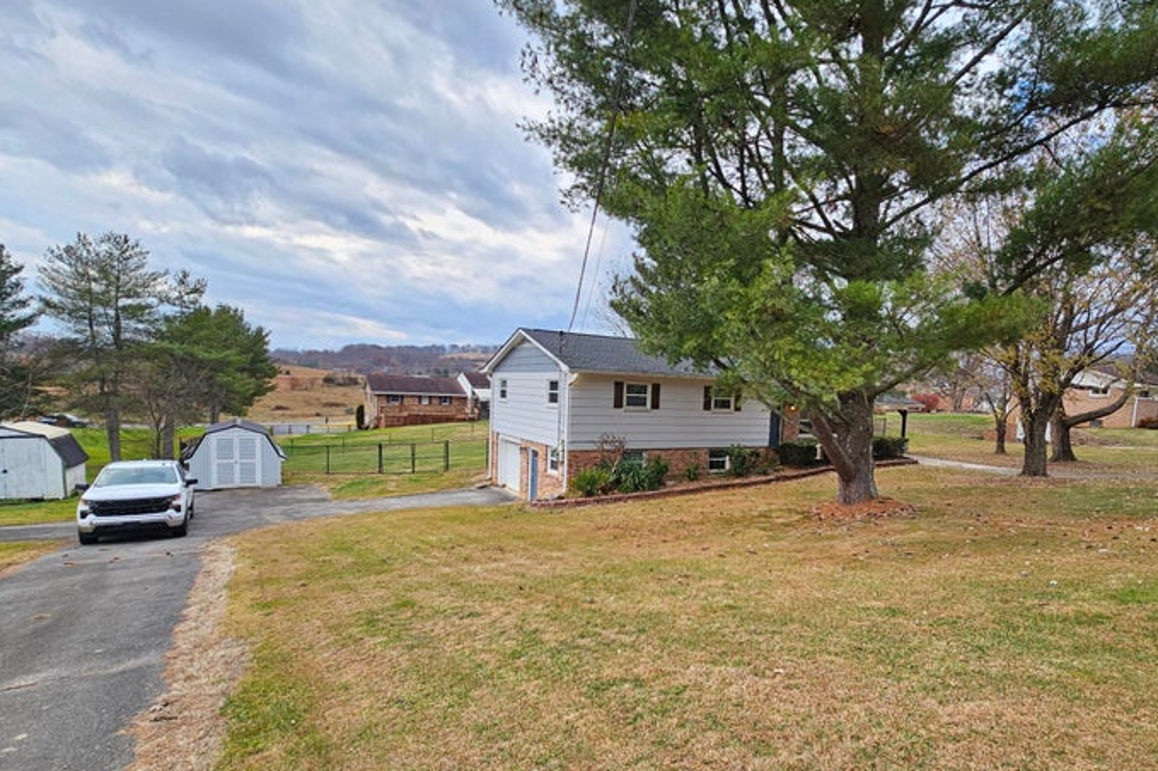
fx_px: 547
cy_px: 435
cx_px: 666
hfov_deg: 92.6
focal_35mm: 17
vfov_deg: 70.1
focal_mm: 2.2
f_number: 2.2
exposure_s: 1/341
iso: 50
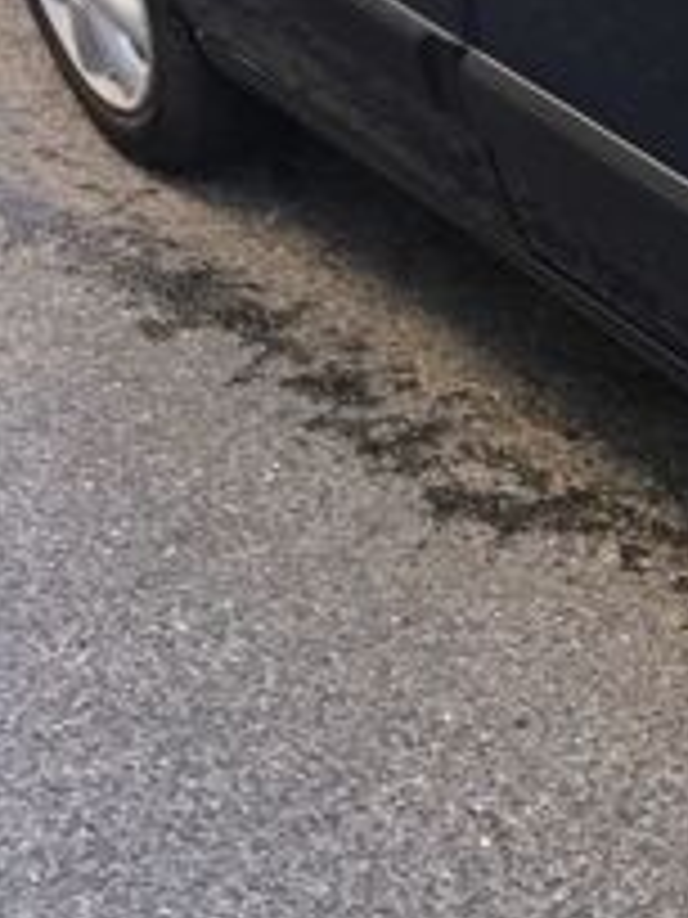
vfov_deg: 21.5
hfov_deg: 14.9
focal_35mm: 91
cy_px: 346
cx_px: 1070
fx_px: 2412
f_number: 2.2
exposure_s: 1/50
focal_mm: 4.15
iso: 25
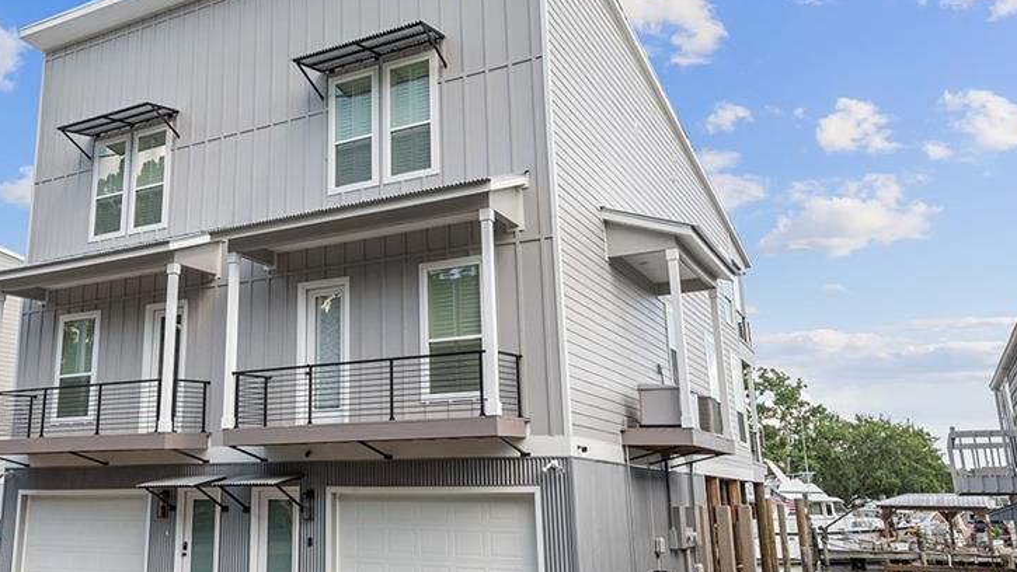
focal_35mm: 34
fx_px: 917
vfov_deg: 34.6
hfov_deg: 57.0
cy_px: 261
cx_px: 355
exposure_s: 1/250
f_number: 10
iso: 400
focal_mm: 23
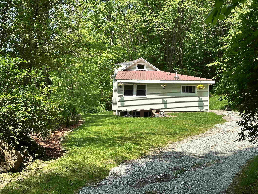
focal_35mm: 48
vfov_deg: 30.3
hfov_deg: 39.7
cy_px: 97
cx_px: 129
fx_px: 358
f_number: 1.78
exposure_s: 1/1497
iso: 64
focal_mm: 6.86
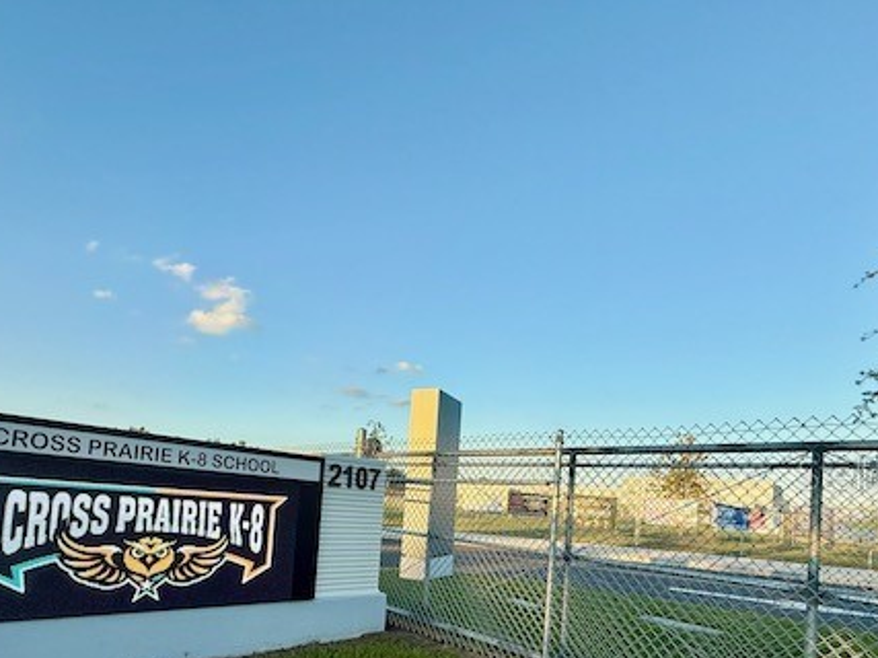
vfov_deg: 60.8
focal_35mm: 21
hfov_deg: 77.7
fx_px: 532
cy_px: 473
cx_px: 333
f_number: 2.2
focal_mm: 2.22
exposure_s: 1/679
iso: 50
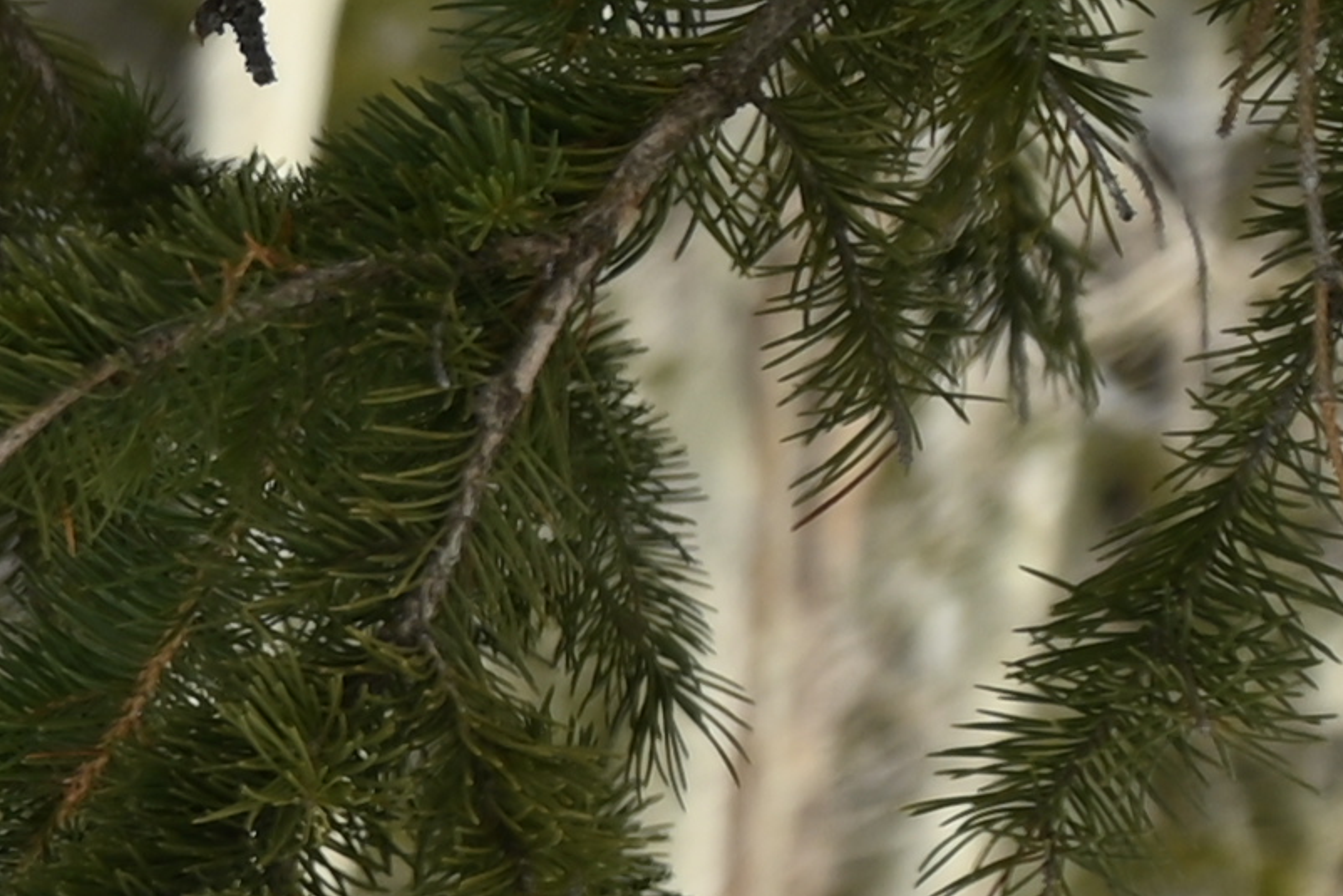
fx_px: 16789
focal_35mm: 450
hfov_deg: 4.4
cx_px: -2880
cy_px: 2299
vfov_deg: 3.0
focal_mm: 60
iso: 100
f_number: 4.5
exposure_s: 1/320
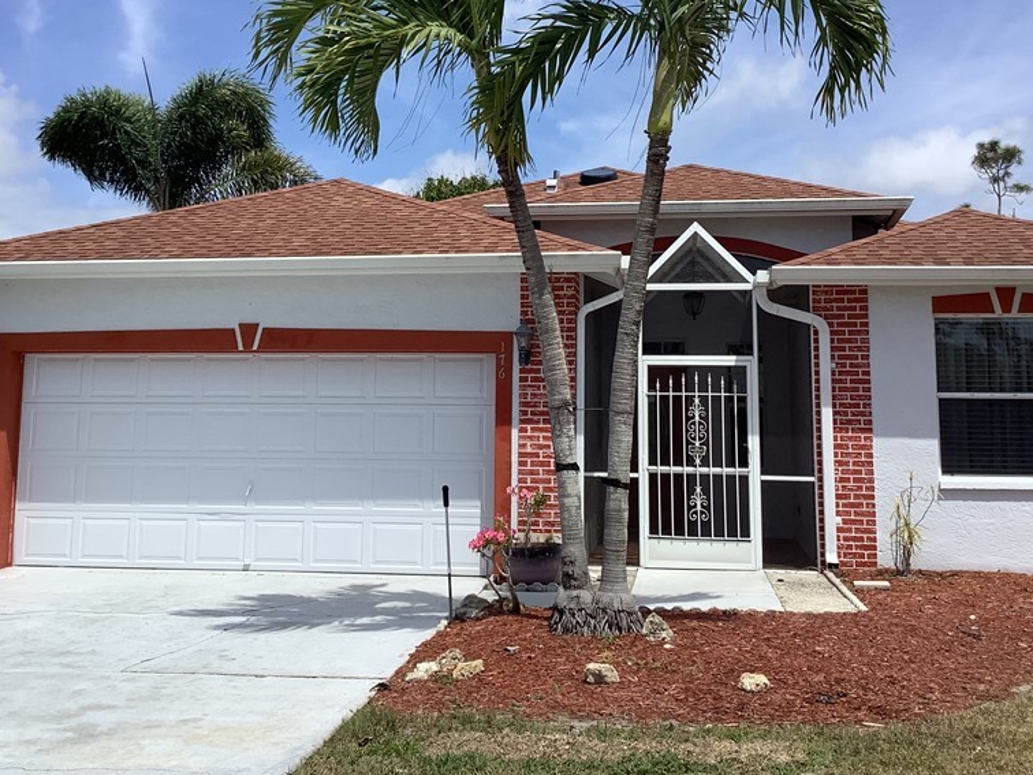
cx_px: 499
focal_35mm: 42
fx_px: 1253
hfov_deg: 44.8
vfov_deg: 34.1
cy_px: 276
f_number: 2.4
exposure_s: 1/1942
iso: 25
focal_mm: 3.3
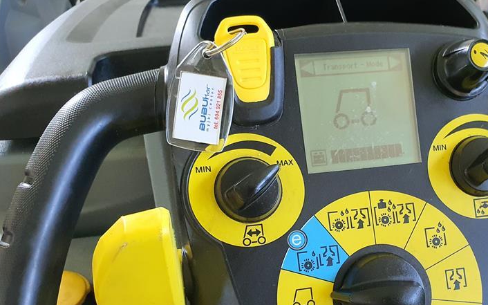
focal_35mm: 40
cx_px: 332
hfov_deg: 48.3
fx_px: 532
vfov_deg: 31.4
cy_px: 231
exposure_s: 1/50
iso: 400
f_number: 2.4
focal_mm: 4.3
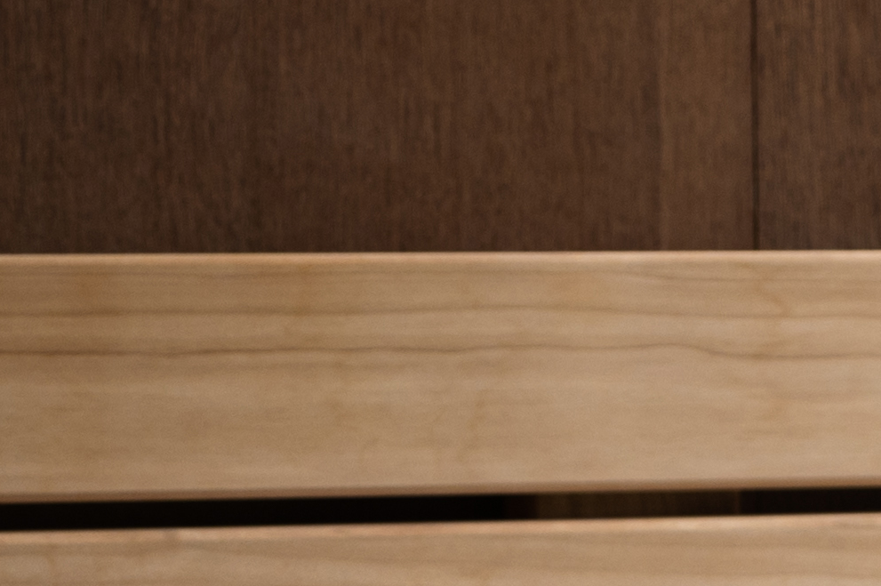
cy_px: 1567
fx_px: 7164
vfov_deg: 4.5
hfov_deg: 6.9
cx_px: 1279
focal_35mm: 293
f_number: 4
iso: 200
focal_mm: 48
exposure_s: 1/125
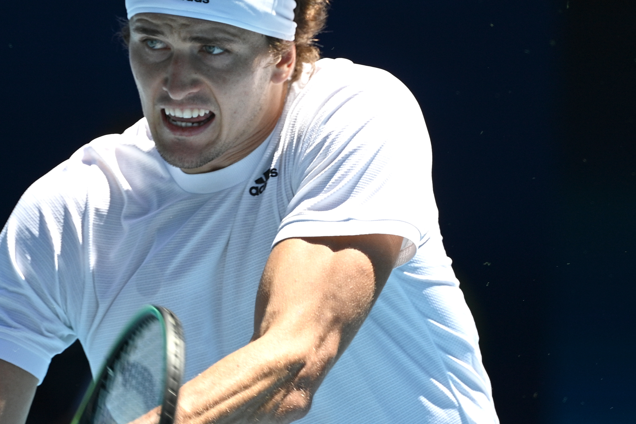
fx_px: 14574
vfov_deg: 1.7
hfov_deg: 2.5
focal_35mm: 825
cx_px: 304
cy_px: 290
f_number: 5.6
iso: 640
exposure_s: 1/2500
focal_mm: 400
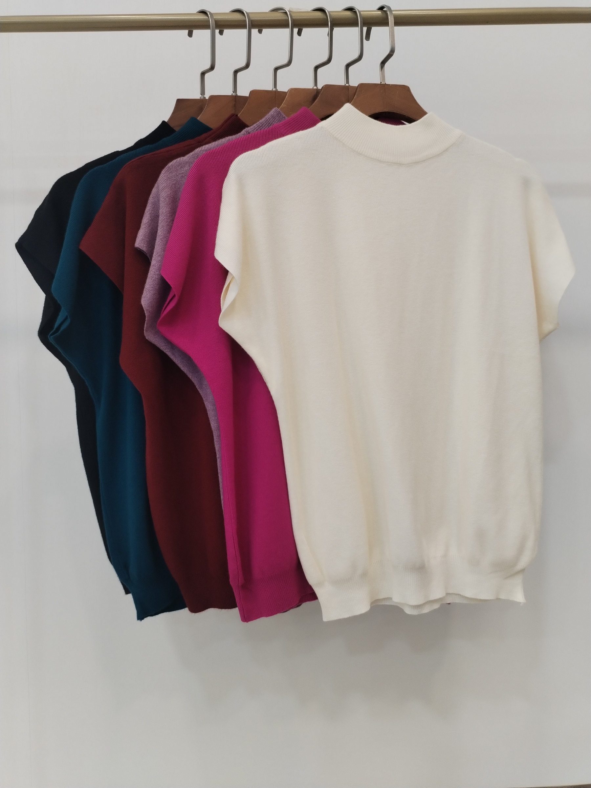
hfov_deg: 48.2
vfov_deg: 61.7
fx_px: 660
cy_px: 394
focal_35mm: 29
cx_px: 296
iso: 261
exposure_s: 1/60
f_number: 1.8
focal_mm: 4.75
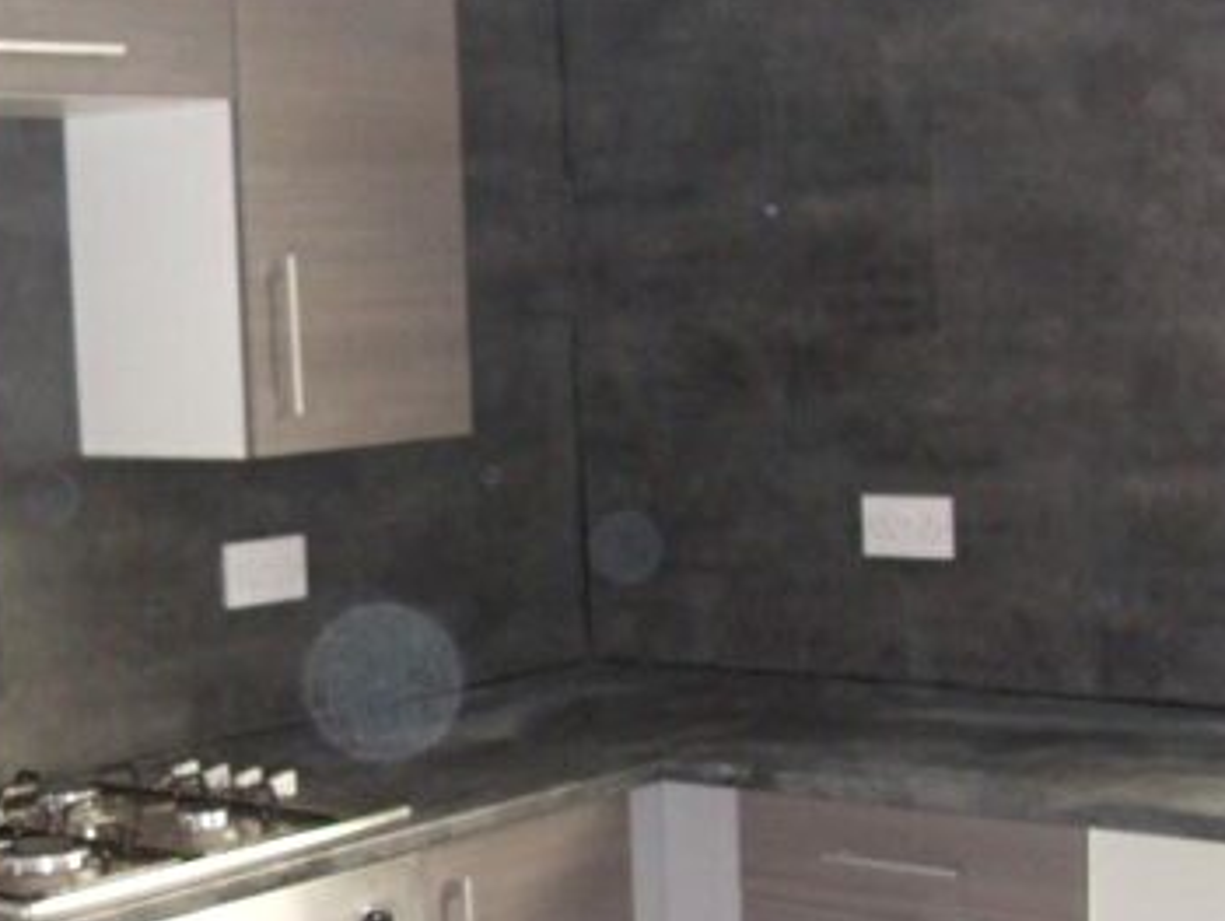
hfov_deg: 26.3
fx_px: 2621
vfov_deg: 19.9
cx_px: 500
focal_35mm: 74
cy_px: 562
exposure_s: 1/45
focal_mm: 6.3
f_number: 2.8
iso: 120
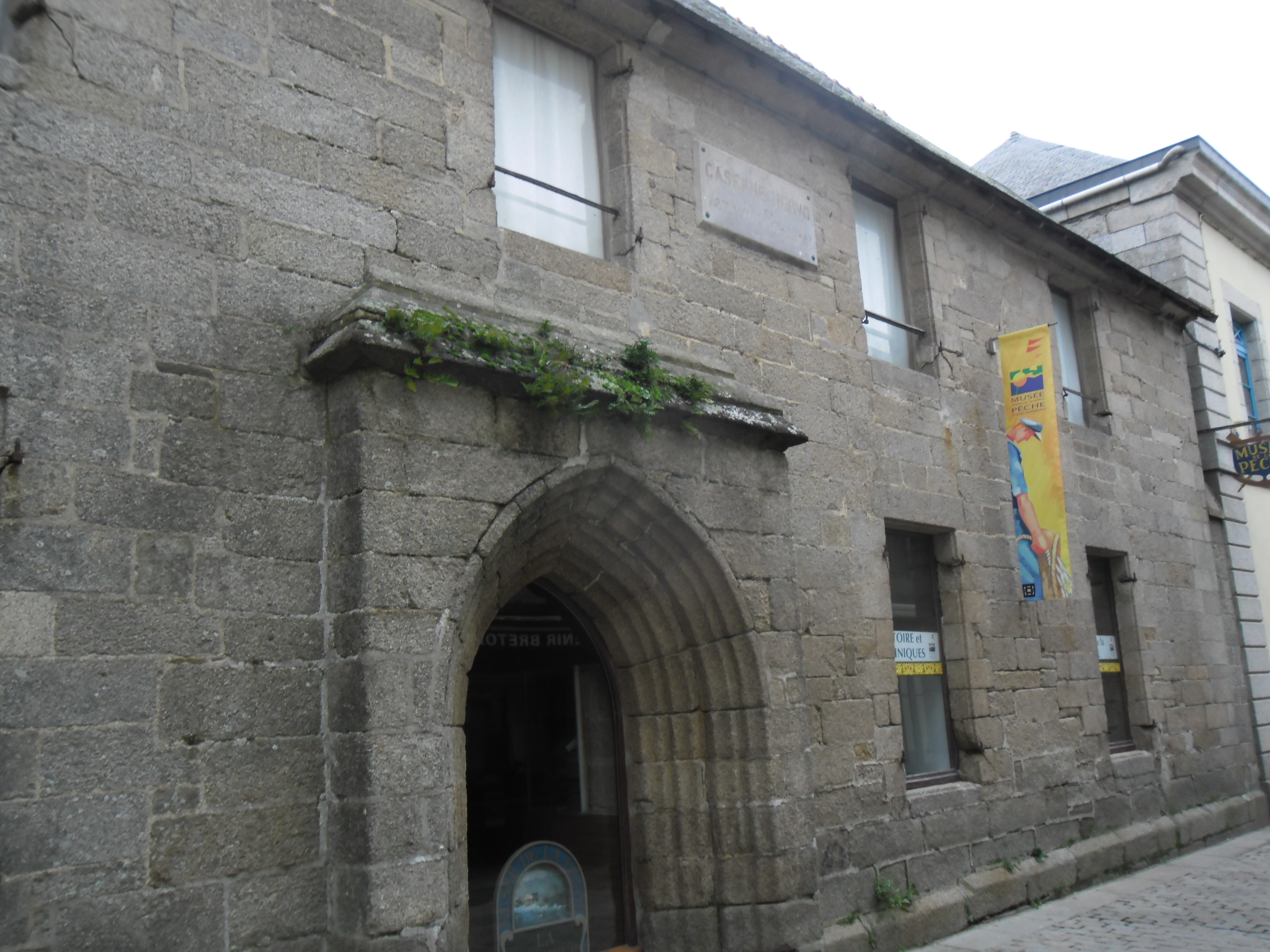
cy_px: 476
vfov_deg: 44.2
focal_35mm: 32
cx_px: 635
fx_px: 1174
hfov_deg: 56.8
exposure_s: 1/38
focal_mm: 5.7
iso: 100
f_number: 3.7
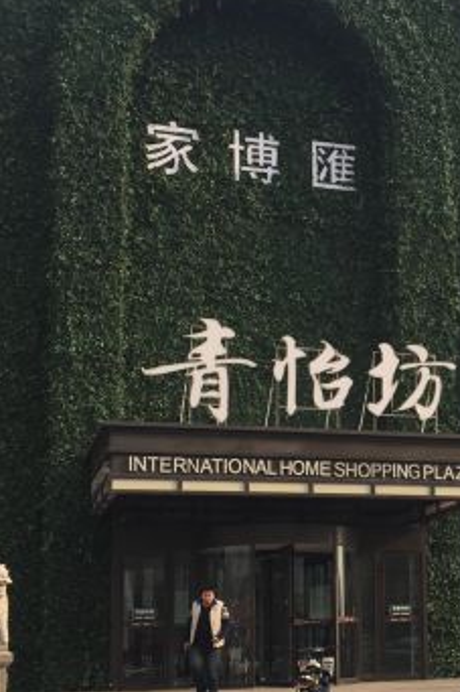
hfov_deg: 21.5
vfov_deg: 32.1
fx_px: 1189
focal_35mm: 62
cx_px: 398
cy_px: 463
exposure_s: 1/824
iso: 32
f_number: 2.2
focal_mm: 4.15
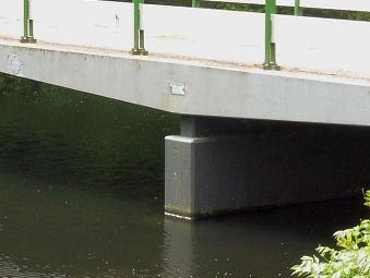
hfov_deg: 11.2
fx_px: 1873
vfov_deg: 8.4
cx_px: 17
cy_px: -26
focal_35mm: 175
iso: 100
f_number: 4.7
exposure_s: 1/80
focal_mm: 10.3
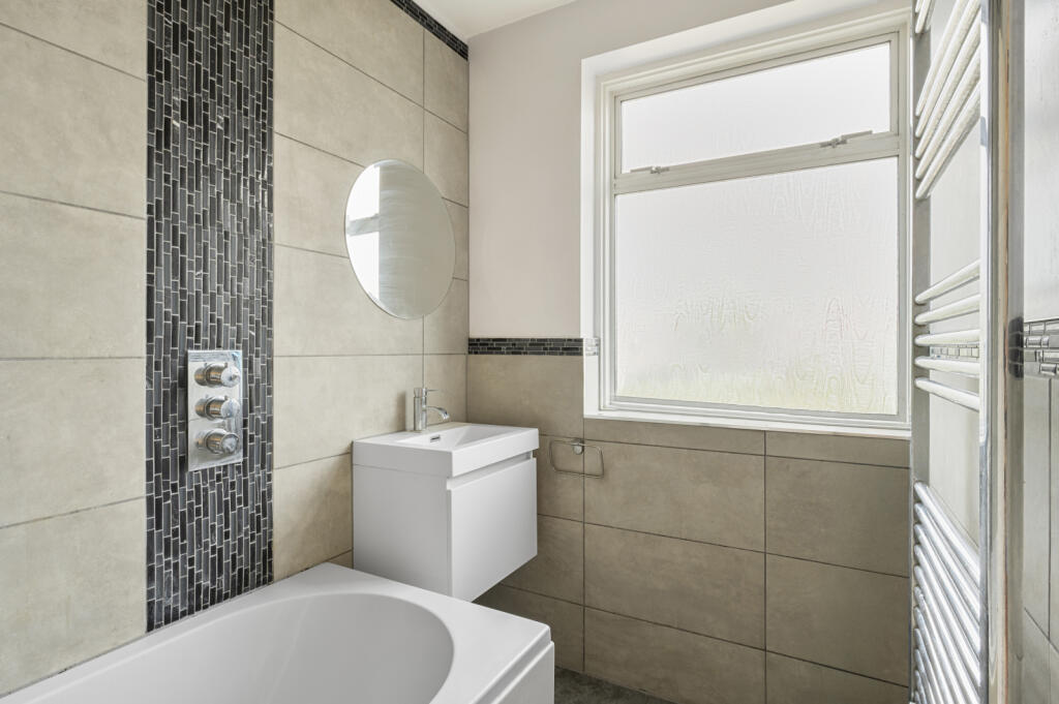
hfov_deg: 90.0
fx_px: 529
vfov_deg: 67.3
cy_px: 352
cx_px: 530
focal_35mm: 18
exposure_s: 1/13
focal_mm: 18
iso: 200
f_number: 16
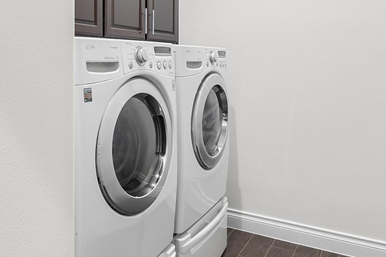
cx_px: 162
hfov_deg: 55.5
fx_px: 364
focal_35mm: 34
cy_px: 58
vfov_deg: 37.7
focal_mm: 16
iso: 500
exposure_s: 1/1.25
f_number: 9
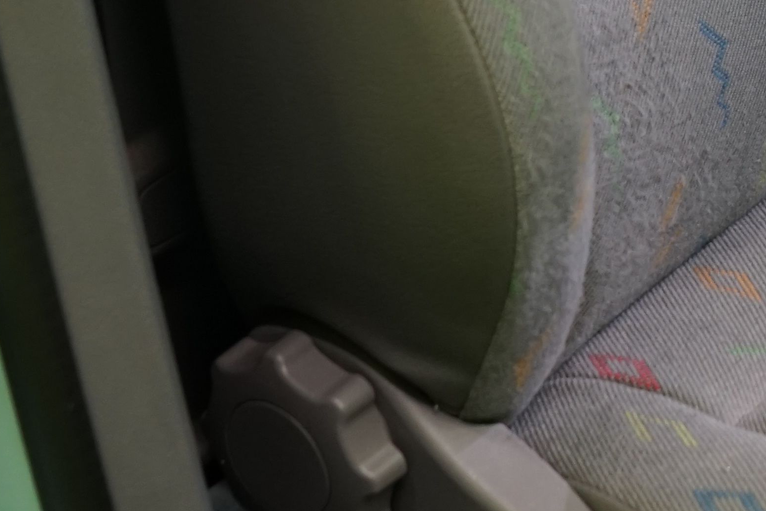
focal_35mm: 112
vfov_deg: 11.6
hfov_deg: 16.5
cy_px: -308
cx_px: 1188
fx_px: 2383
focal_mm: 29
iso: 800
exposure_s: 1/20
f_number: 5.6
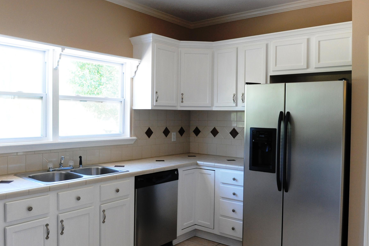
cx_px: 199
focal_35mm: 31
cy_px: 119
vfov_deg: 42.3
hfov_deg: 60.3
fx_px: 317
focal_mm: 24
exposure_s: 1/160
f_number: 6.3
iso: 2500
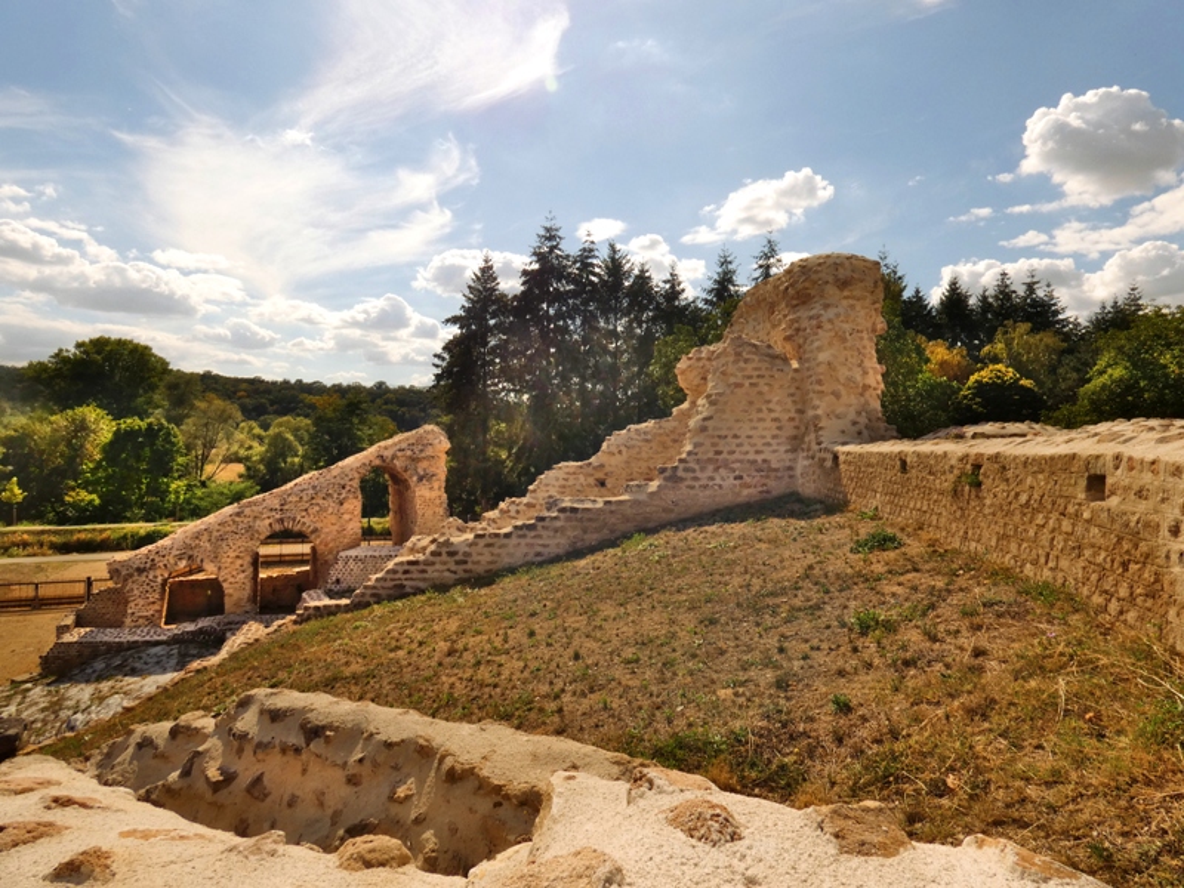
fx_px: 684
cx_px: 592
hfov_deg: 81.7
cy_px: 444
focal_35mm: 20
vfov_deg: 66.0
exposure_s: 1/1000
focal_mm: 3.6
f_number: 5
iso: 80
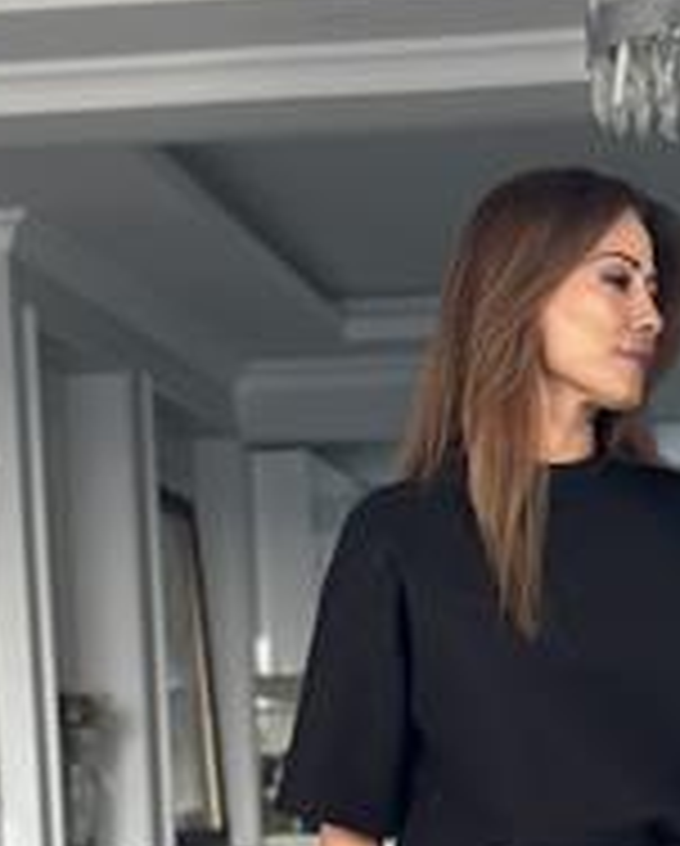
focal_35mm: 126
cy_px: 1076
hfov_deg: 12.2
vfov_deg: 14.6
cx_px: 576
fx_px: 3162
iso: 125
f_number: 1.78
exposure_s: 1/118
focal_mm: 6.86
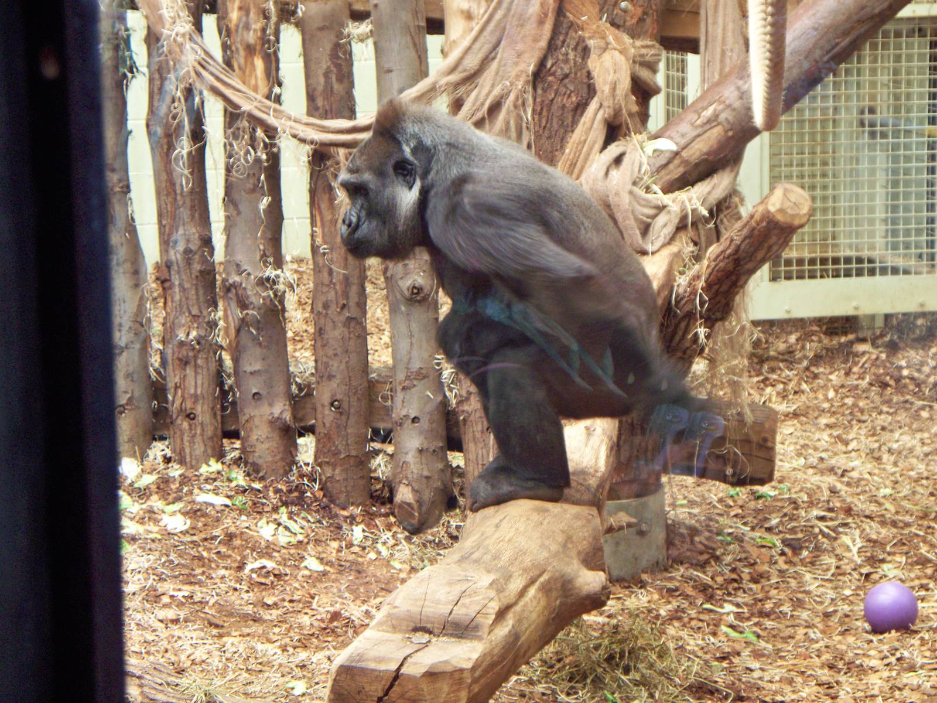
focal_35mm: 103
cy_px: 352
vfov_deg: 14.4
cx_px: 468
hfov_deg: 19.1
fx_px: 2788
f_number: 3.8
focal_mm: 22.05
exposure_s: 1/40
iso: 200
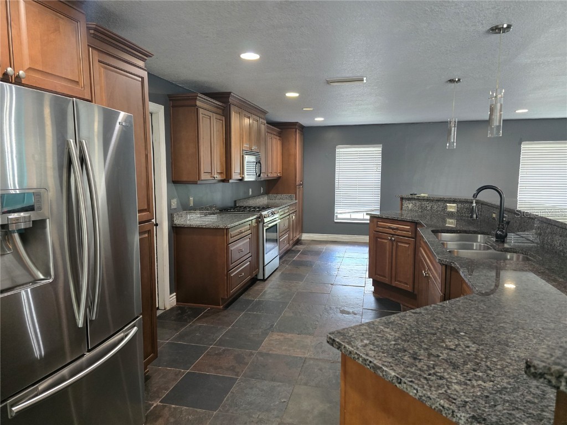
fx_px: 377
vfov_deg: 58.9
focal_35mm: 23
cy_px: 212
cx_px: 284
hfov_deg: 73.9
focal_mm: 6.3
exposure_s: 1/120
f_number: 1.7
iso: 1000
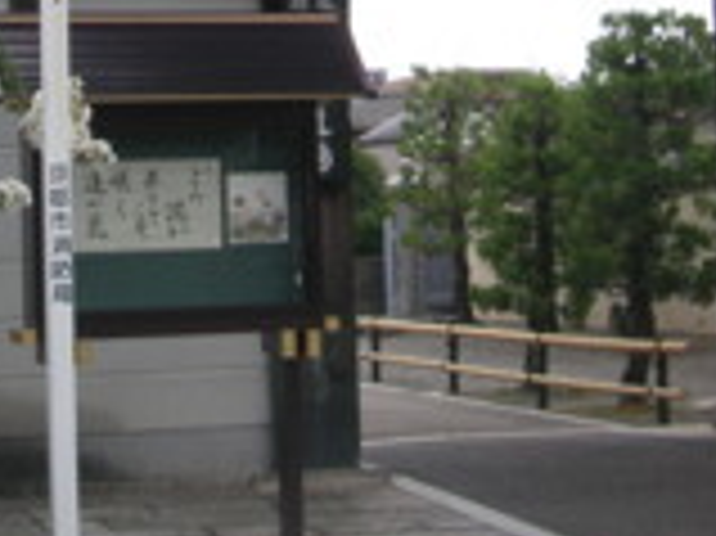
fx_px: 2170
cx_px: 257
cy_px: -113
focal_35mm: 105
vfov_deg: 13.7
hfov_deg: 18.7
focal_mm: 6.1
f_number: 6.7
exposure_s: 1/180
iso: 50
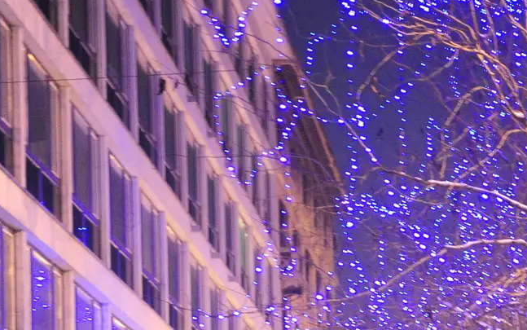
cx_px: 623
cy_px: 394
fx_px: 2083
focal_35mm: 145
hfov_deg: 14.0
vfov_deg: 8.9
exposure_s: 1/30
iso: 4000
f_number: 2.8
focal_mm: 48
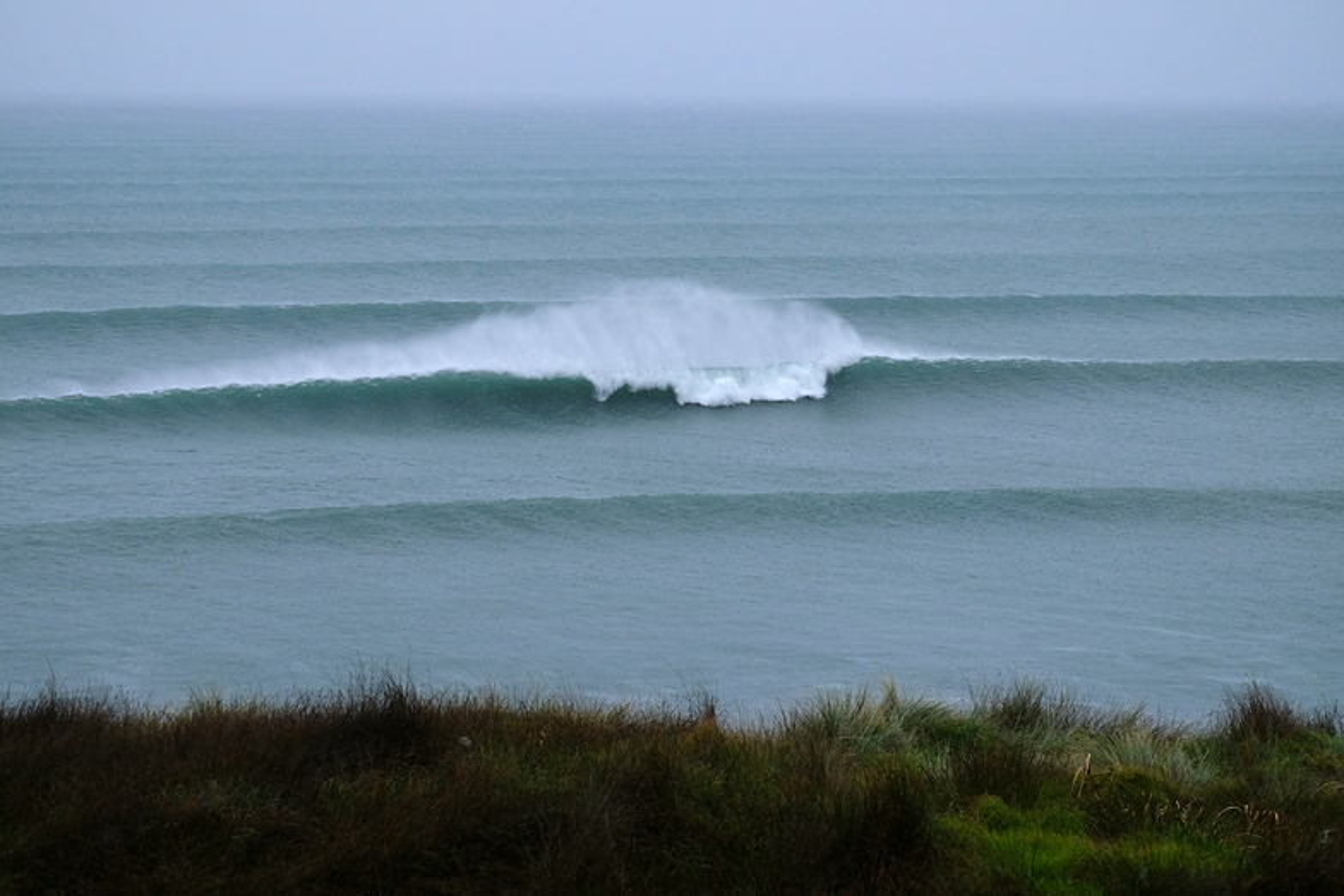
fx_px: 4219
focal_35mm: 113
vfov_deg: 12.1
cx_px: 672
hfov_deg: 18.1
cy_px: 448
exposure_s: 1/4700
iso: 1000
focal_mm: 75.4
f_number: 5
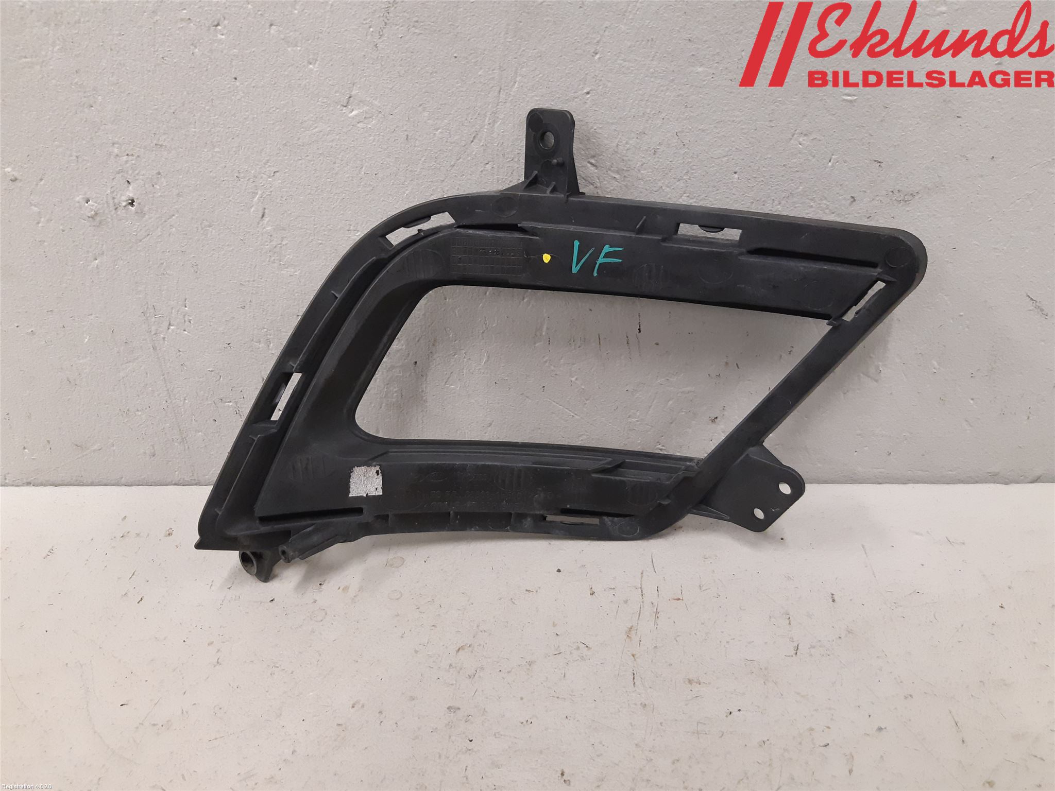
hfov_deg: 67.3
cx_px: 528
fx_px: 792
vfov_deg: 53.1
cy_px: 396
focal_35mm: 26
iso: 250
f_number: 1.7
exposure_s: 1/50
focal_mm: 3.93
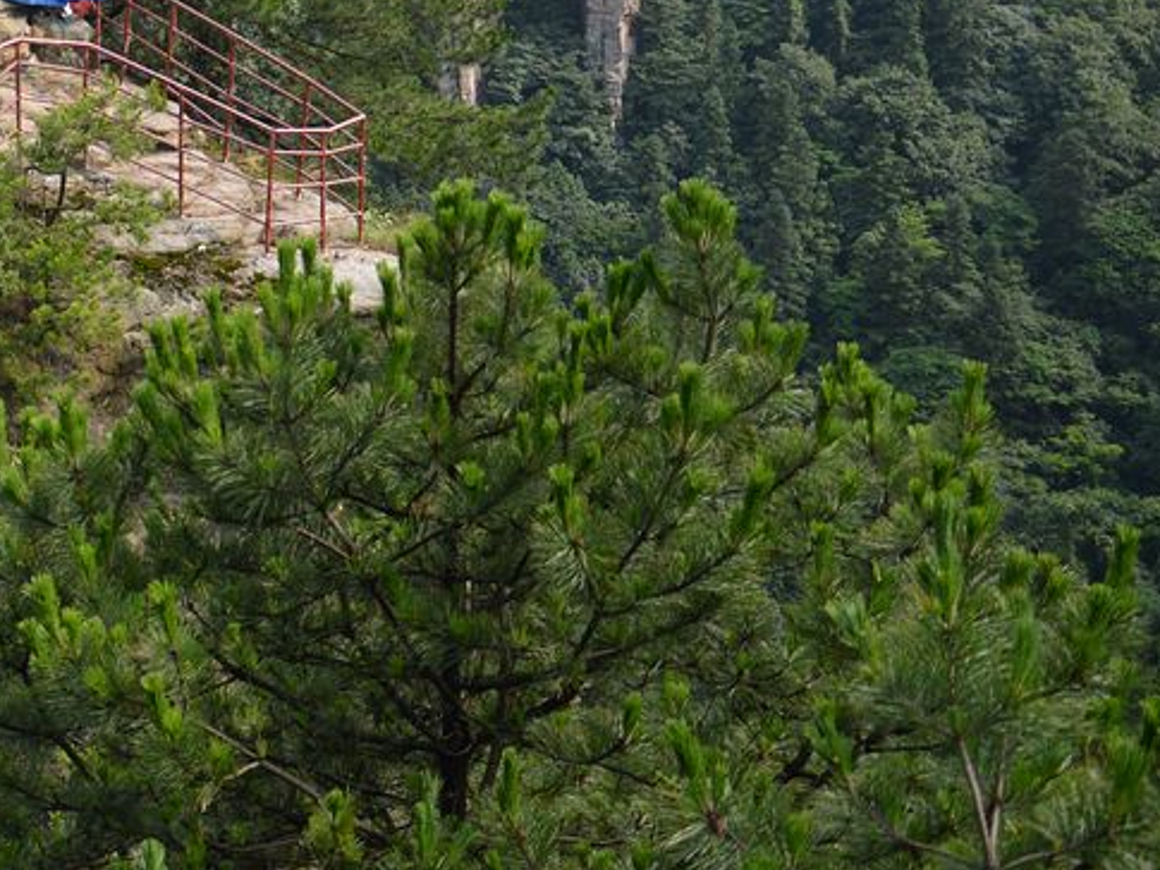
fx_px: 3587
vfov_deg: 13.6
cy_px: 6
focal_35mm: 107
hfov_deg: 17.5
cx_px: -258
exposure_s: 1/250
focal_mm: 30
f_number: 4.5
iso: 100
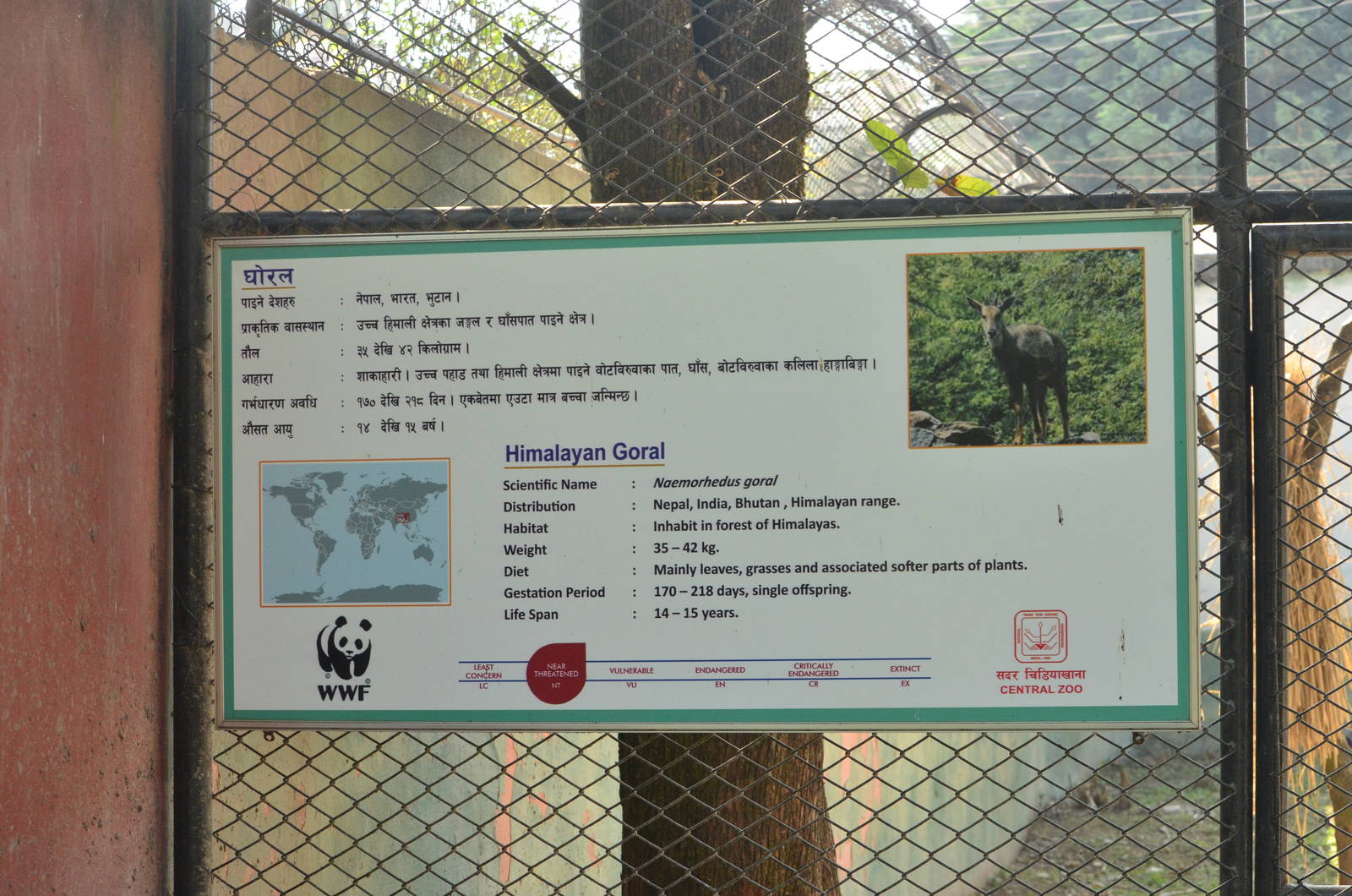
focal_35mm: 82
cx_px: 676
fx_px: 3092
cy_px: 448
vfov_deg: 16.5
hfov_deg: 24.7
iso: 1000
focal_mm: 55
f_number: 9
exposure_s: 1/250
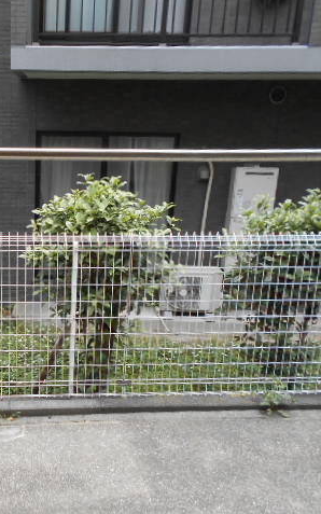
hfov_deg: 32.6
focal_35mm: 37
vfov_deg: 52.8
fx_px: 518
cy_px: 256
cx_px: 28
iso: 80
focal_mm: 4.6
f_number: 3.2
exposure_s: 1/320
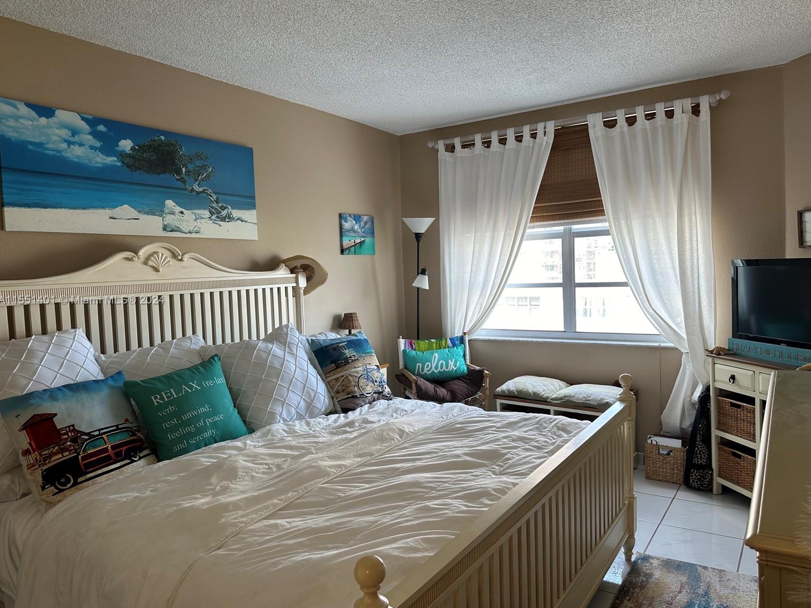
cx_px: 418
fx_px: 586
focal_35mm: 25
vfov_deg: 54.9
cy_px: 301
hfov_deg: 69.4
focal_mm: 6.86
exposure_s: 1/120
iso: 80
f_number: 1.78
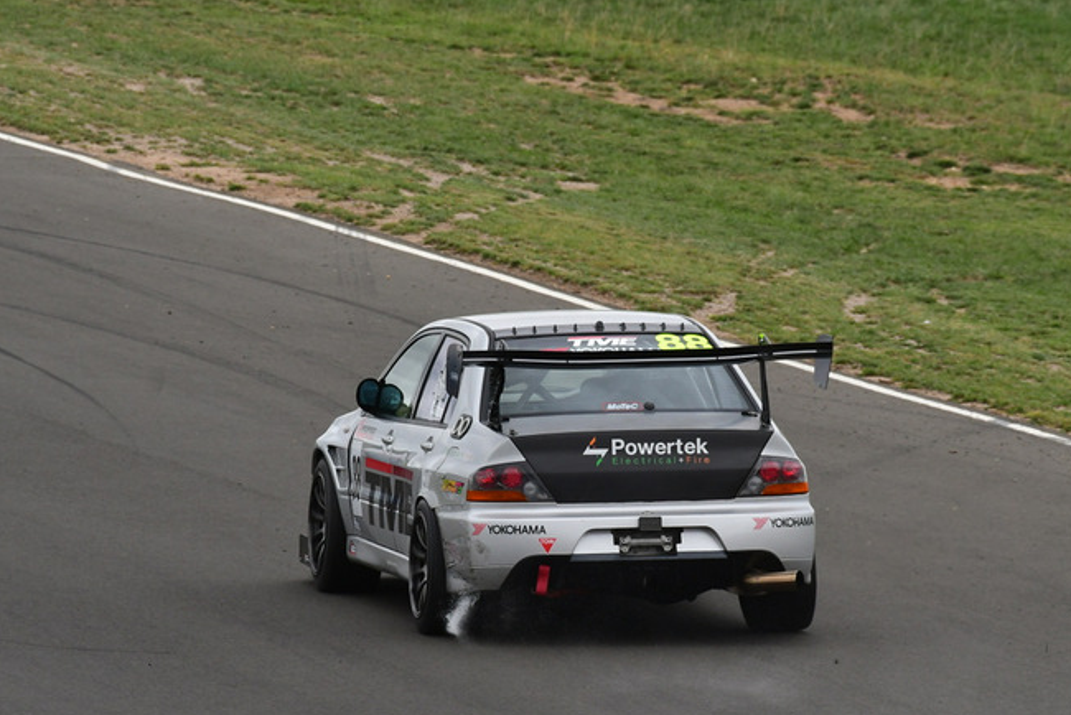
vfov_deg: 1.8
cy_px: 359
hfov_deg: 2.7
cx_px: 526
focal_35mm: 757
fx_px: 22530
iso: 800
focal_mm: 410
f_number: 11
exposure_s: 1/640
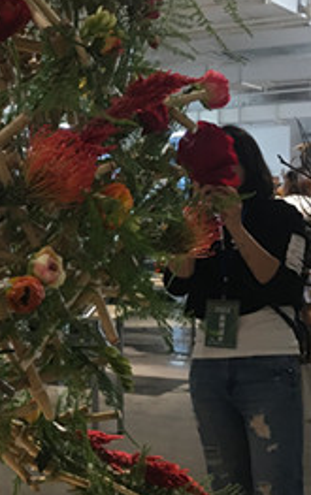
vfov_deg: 29.3
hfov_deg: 17.5
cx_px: -89
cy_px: 267
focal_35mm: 70
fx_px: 947
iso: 100
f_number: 2.2
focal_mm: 4.15
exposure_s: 1/33
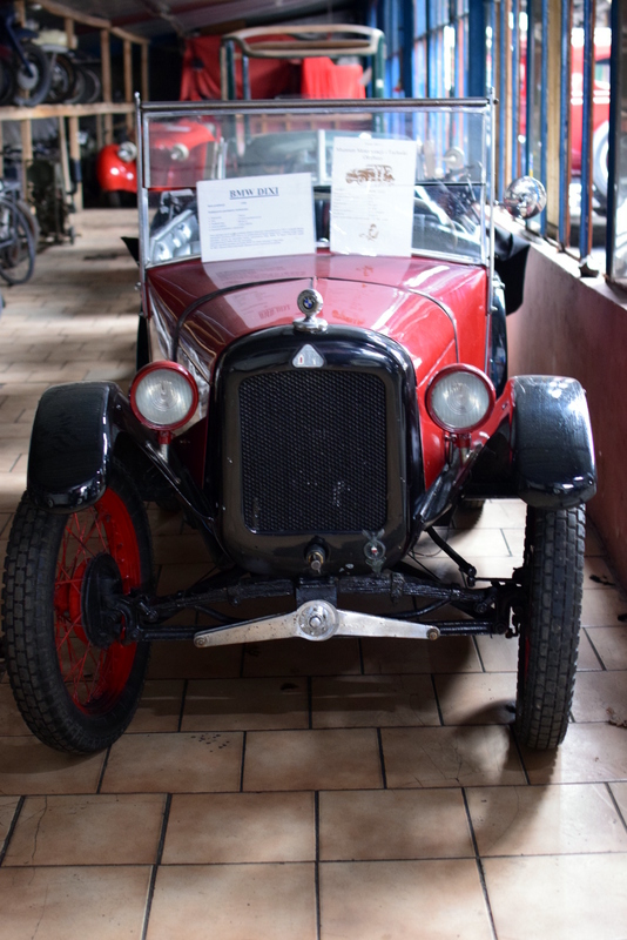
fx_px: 1370
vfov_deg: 37.8
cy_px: 470
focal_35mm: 52
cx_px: 314
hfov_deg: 25.8
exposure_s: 1/20
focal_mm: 35
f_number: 2.8
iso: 1600
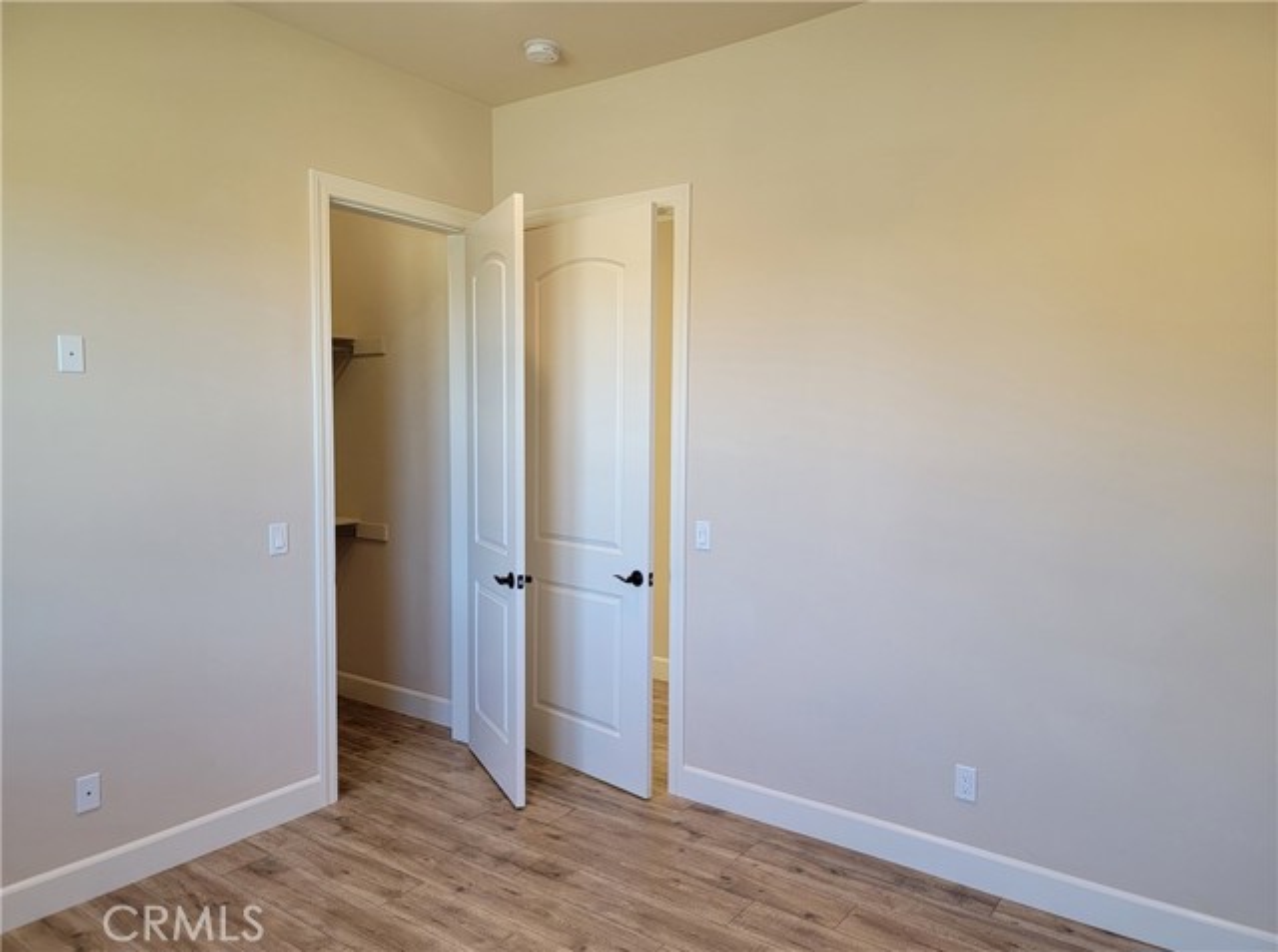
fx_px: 884
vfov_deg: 56.6
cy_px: 476
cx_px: 639
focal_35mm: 24
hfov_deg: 71.7
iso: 100
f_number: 1.8
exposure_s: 1/120
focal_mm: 6.7
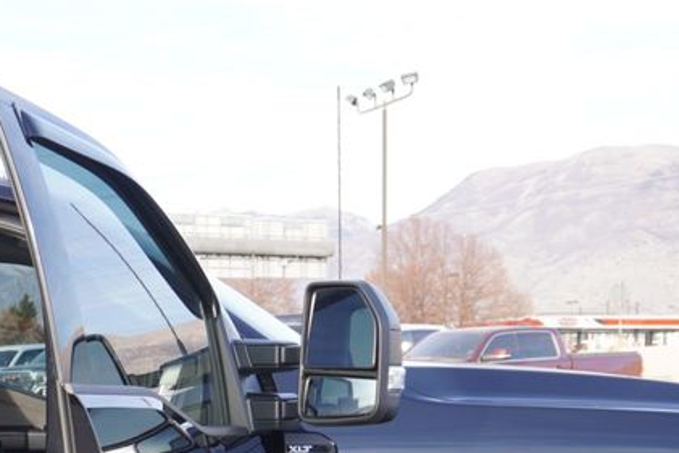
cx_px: 66
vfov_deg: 17.8
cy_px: 534
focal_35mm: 73
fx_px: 1377
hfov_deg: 26.7
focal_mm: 20
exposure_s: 1/80
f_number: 4.5
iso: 100
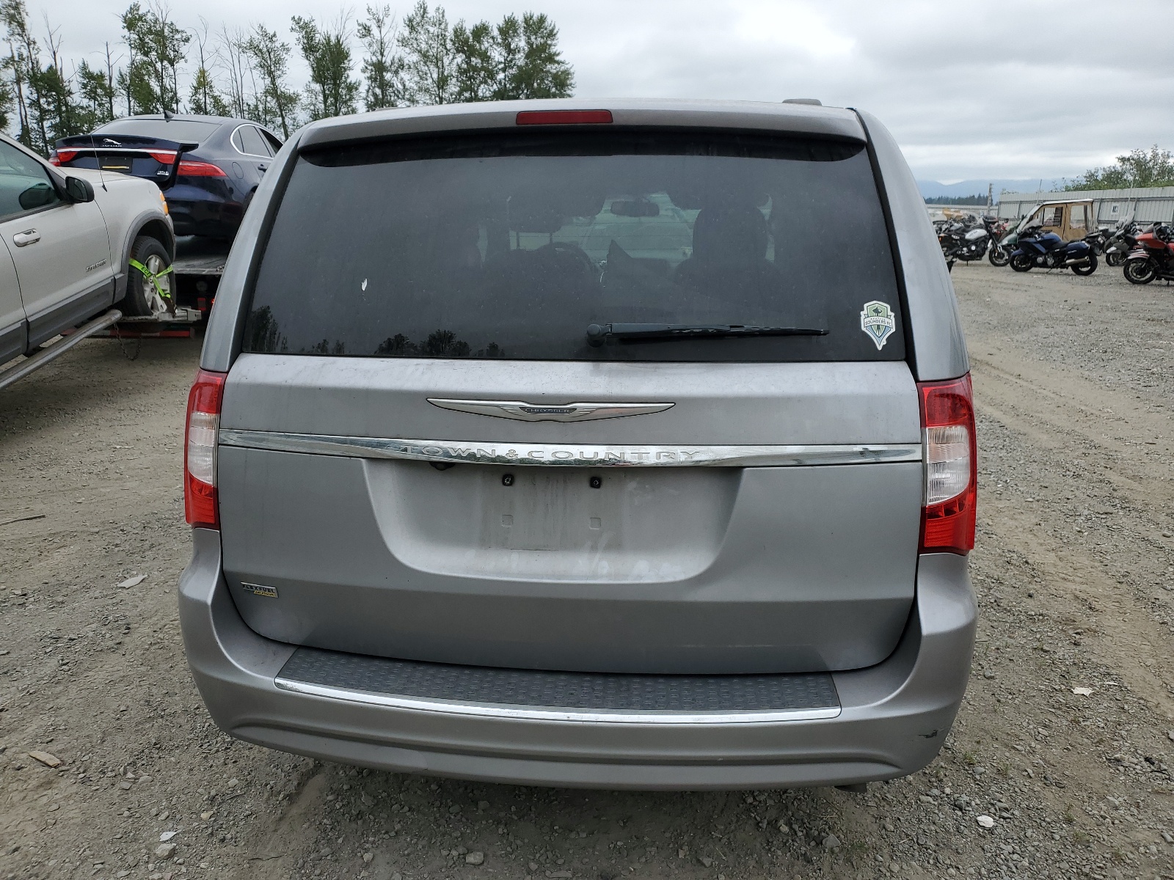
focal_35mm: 26
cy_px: 440
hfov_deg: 67.3
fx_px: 882
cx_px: 587
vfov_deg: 53.1
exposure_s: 1/1111
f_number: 1.5
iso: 50
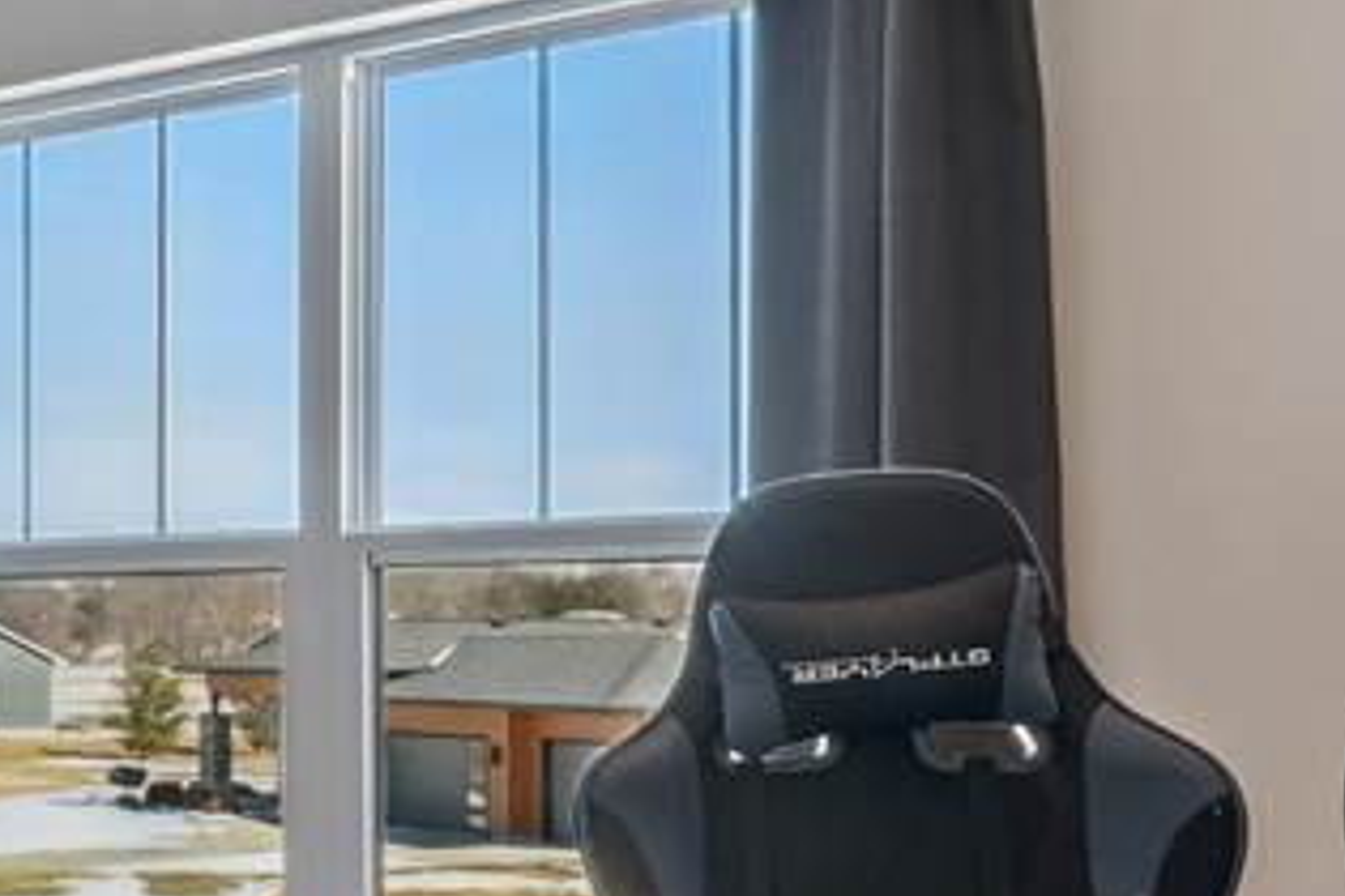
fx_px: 2428
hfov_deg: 24.5
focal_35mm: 65
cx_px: -636
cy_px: 655
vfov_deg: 20.8
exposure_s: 1/25
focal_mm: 16
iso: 400
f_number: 9
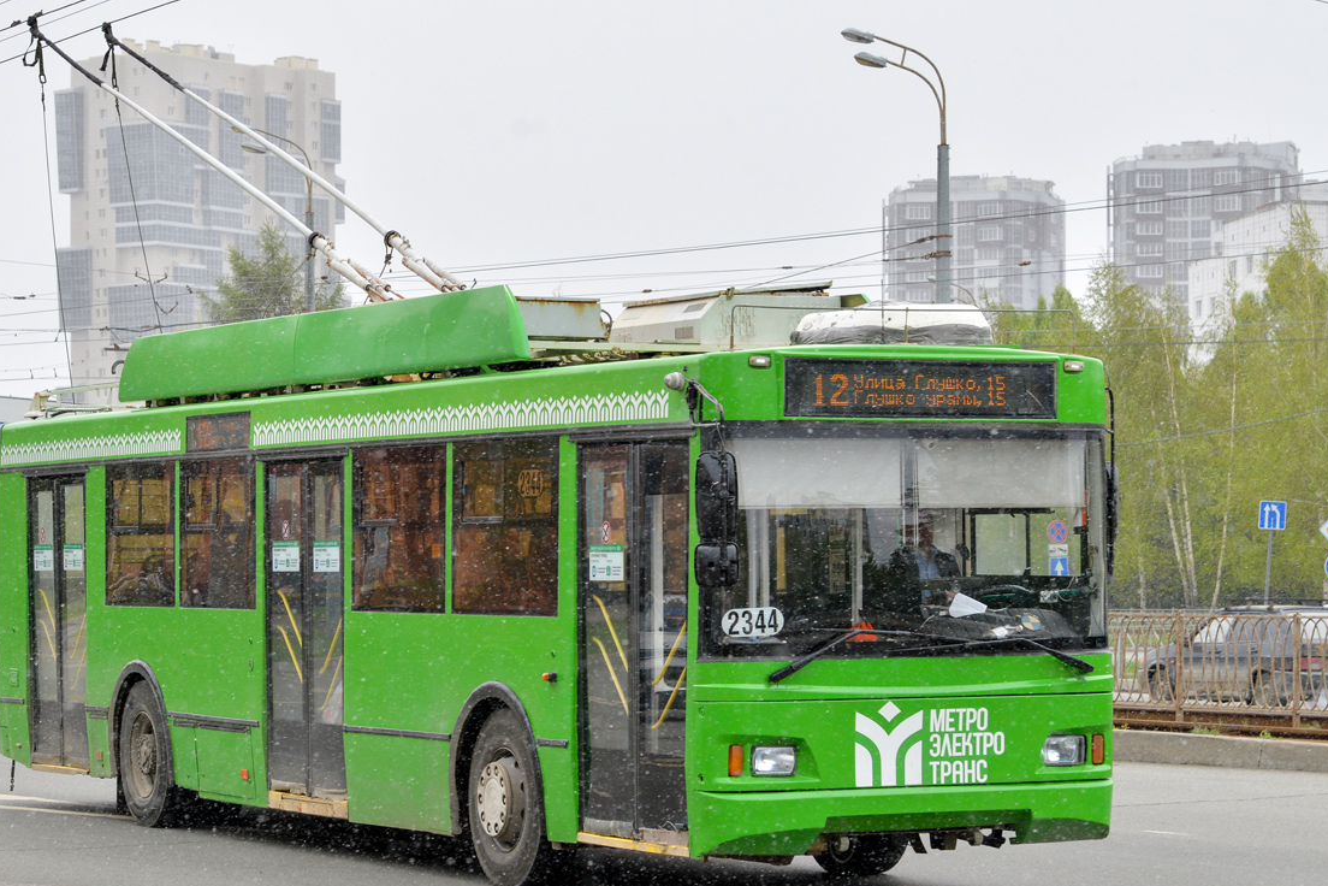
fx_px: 3910
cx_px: 551
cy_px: 408
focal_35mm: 106
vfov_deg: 12.9
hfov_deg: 19.3
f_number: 7.1
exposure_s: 1/500
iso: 320
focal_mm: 78
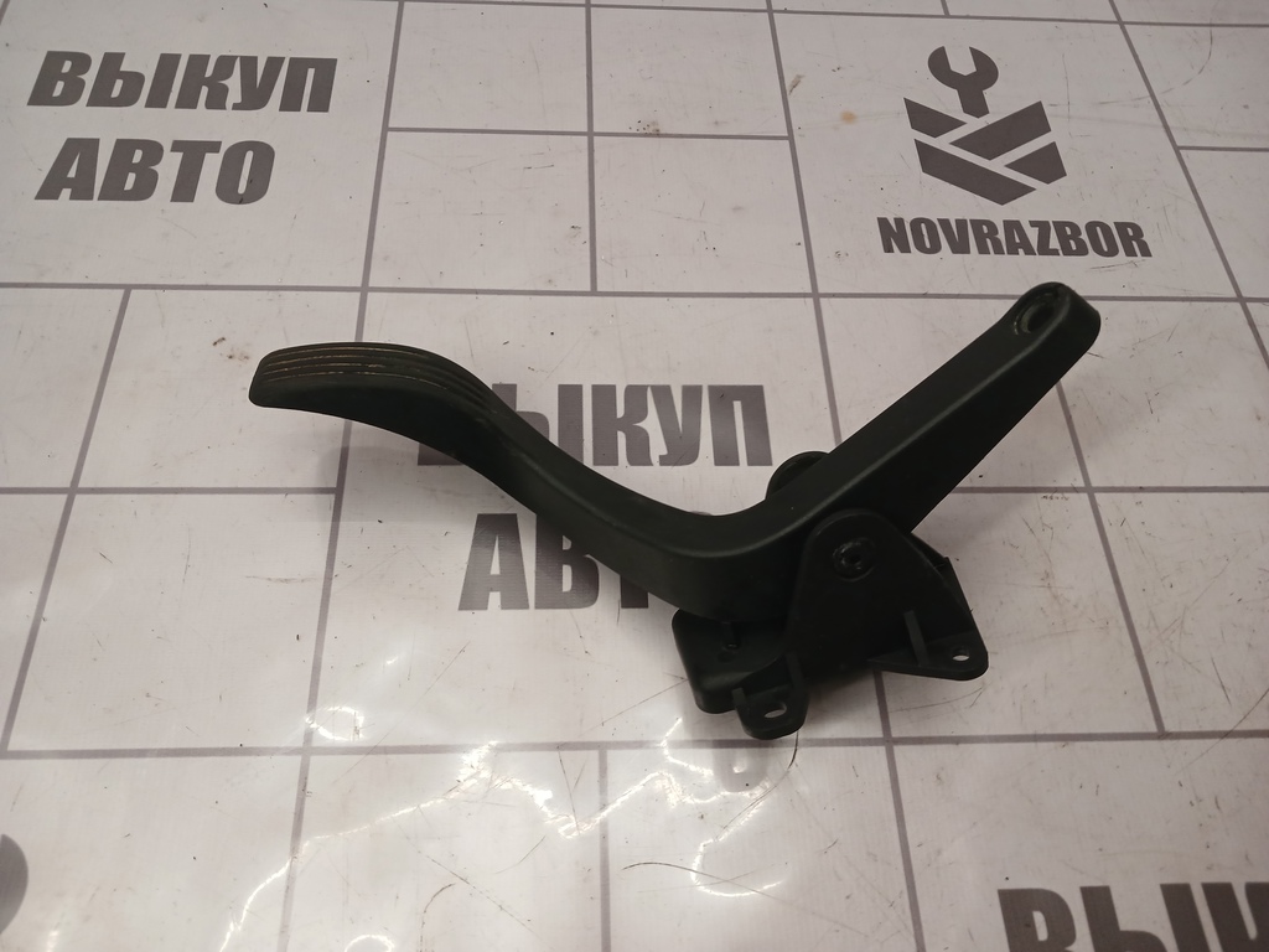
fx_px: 990
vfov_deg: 51.4
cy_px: 476
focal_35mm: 27
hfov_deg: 65.3
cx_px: 634
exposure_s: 1/50
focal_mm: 4
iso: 100
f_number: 1.8
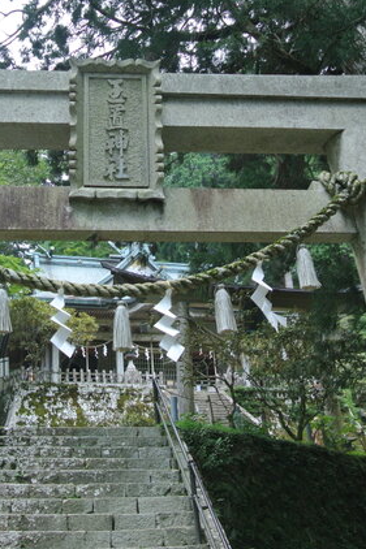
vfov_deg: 47.4
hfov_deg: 32.3
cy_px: 276
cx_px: 119
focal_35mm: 41
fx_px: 626
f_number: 3.5
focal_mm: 10
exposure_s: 1/250
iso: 200
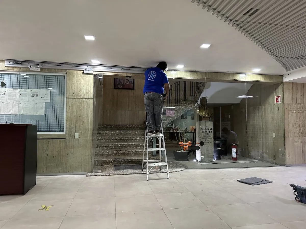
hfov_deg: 71.6
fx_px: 212
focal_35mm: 24
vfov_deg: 56.8
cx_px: 153
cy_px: 114
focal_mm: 6.86
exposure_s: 1/60
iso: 800
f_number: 1.78
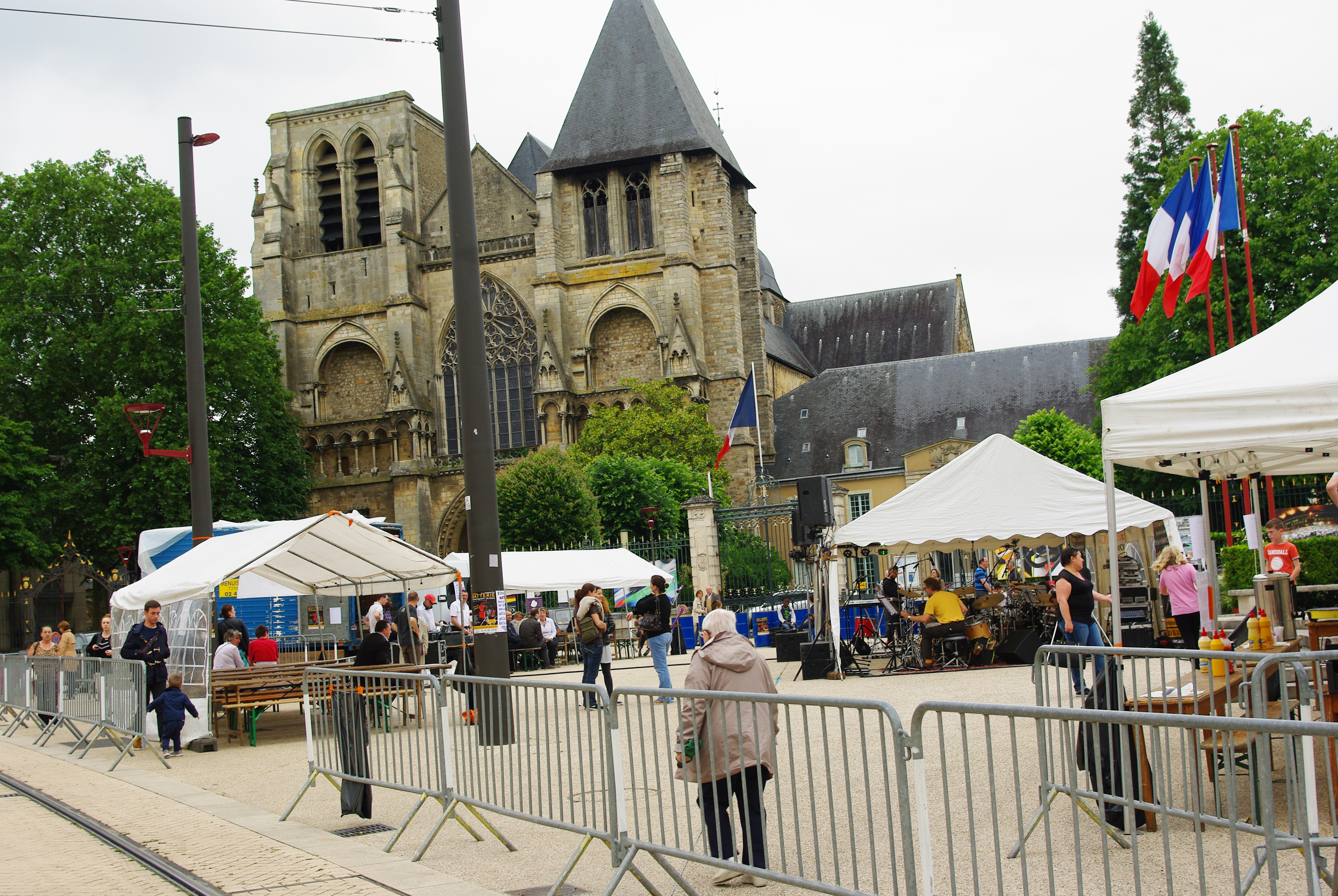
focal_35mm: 46
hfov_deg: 42.7
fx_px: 1712
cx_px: 669
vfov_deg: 29.3
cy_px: 448
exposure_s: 1/180
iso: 200
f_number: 6.7
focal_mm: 30.63
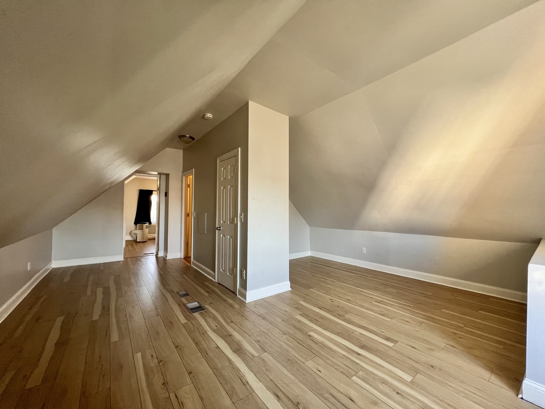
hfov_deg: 106.2
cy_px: 204
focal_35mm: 13
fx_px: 205
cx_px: 272
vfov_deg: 89.9
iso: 200
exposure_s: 1/60
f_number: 1.8
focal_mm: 1.57
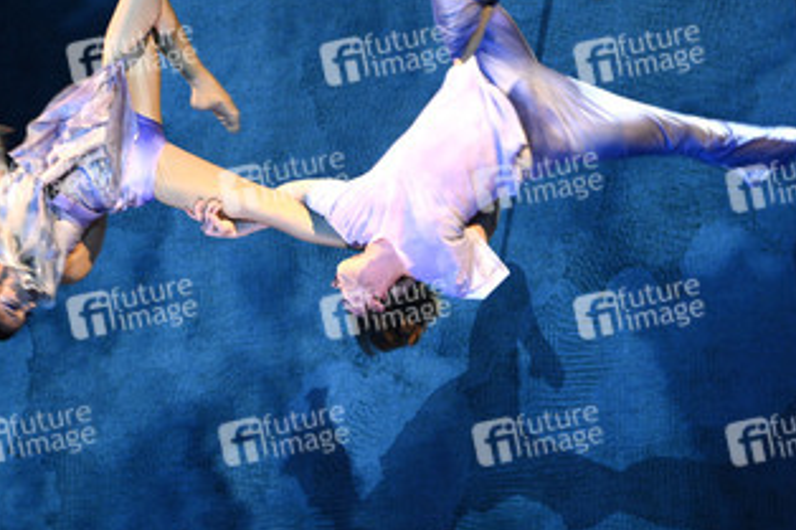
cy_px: 246
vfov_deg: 5.0
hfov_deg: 7.5
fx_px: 6033
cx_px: 318
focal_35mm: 273
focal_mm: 190
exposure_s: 1/60
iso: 5000
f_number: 5.6
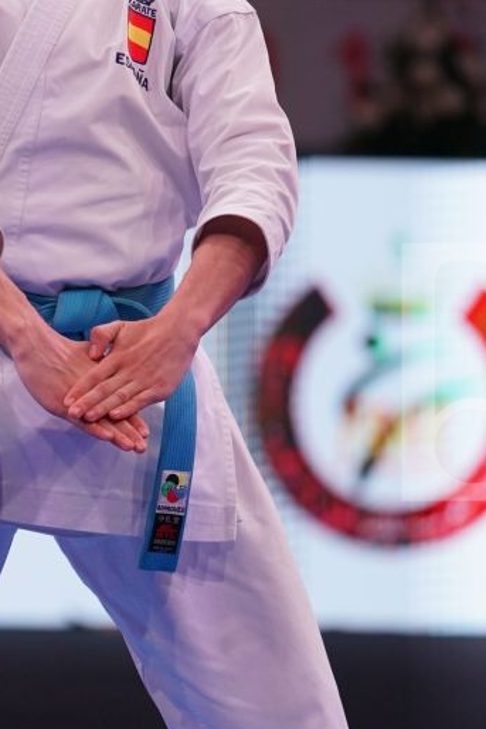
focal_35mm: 466
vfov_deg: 4.4
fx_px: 9442
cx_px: 54
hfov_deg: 2.9
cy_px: 372
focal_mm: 200
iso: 1000
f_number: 2.8
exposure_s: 1/500
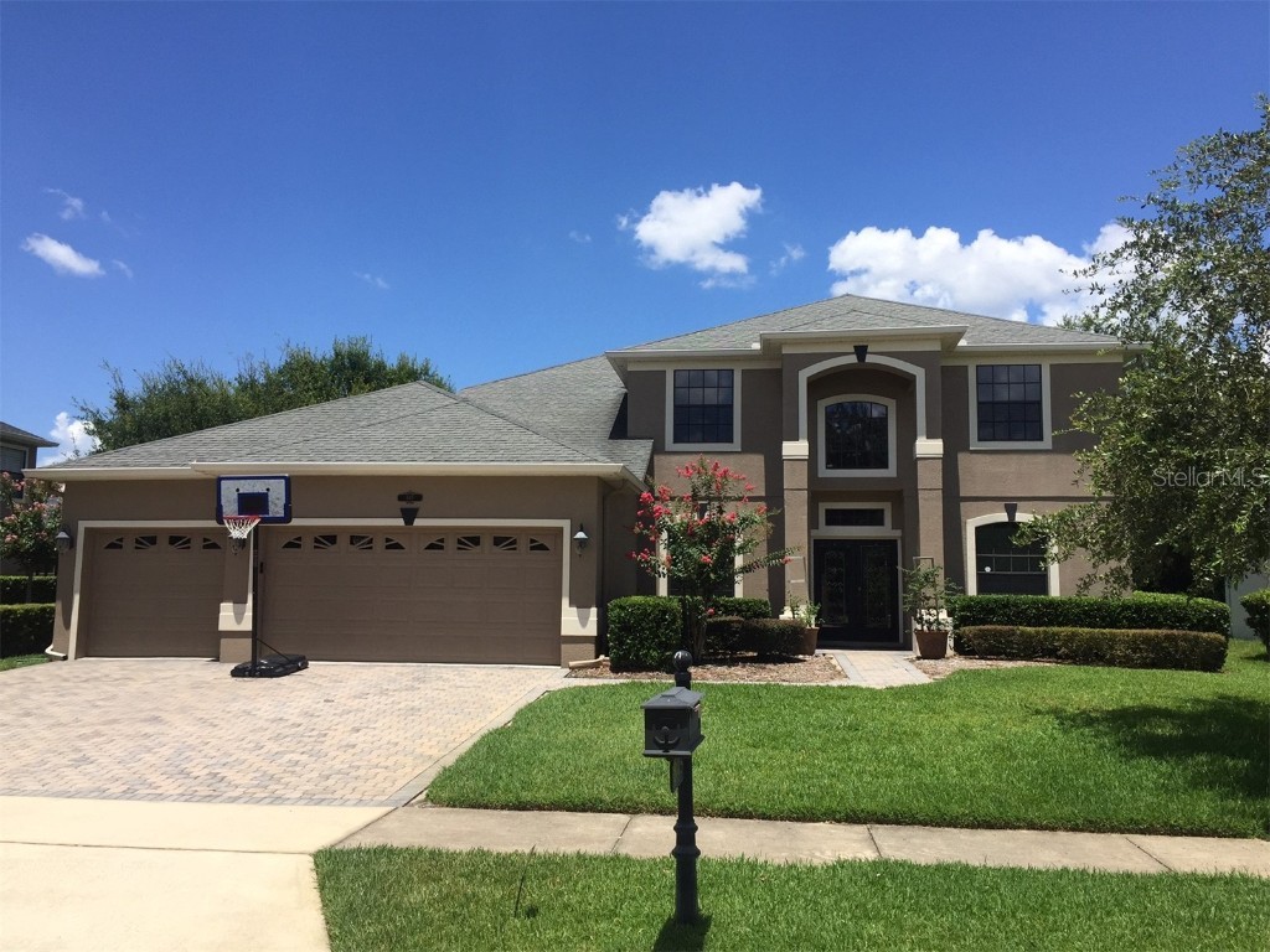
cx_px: 635
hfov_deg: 61.7
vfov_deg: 48.2
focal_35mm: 29
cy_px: 476
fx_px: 1064
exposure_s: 1/2639
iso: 32
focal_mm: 4.15
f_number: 2.2
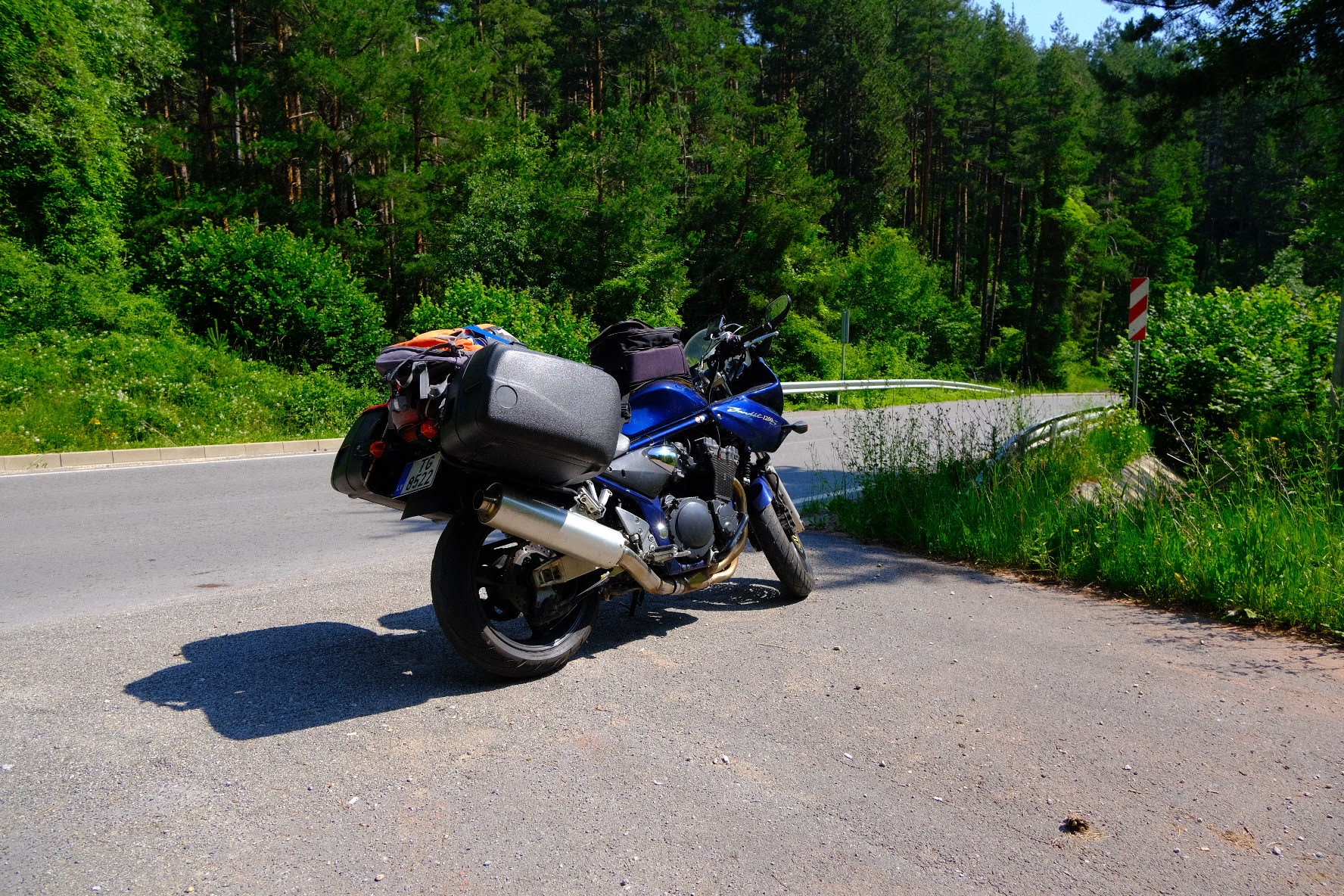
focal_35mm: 23
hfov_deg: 76.1
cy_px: 448
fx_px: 859
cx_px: 672
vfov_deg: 55.1
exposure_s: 1/640
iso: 160
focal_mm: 15
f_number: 4.5
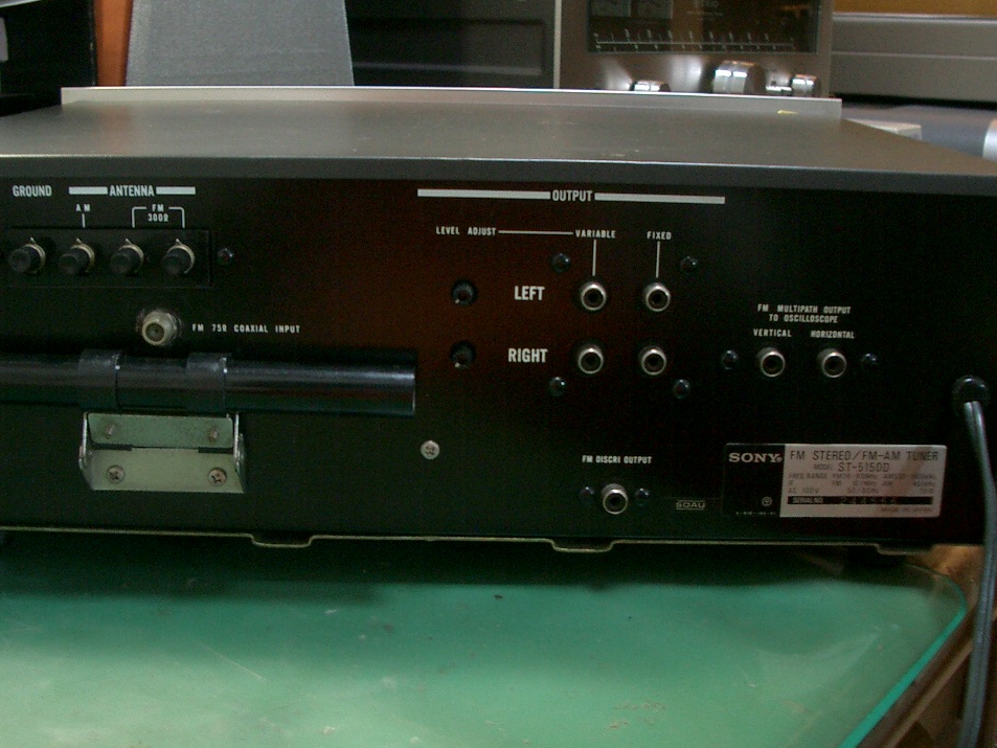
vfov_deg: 30.9
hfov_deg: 40.4
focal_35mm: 47
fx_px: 1354
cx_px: 439
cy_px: 386
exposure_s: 1/8
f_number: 2.6
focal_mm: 5.8
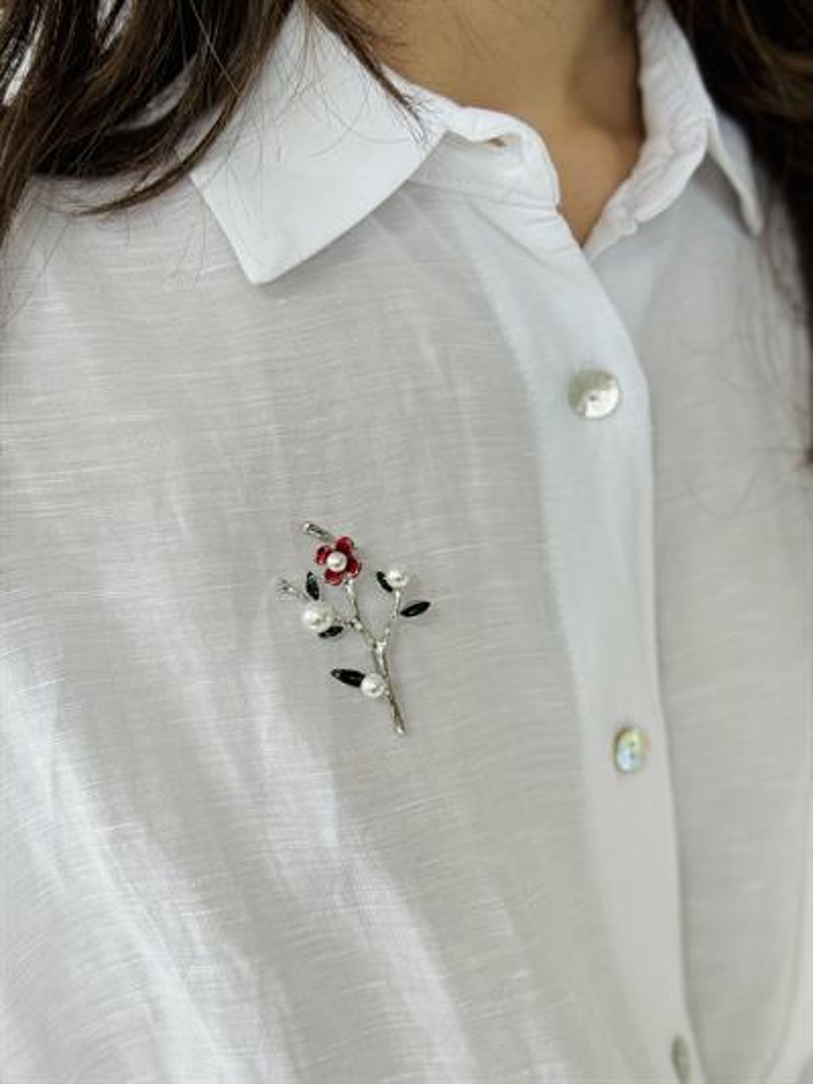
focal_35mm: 48
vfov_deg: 39.6
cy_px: 542
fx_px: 1503
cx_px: 406
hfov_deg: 30.3
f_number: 1.78
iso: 64
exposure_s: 1/228
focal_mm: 6.76
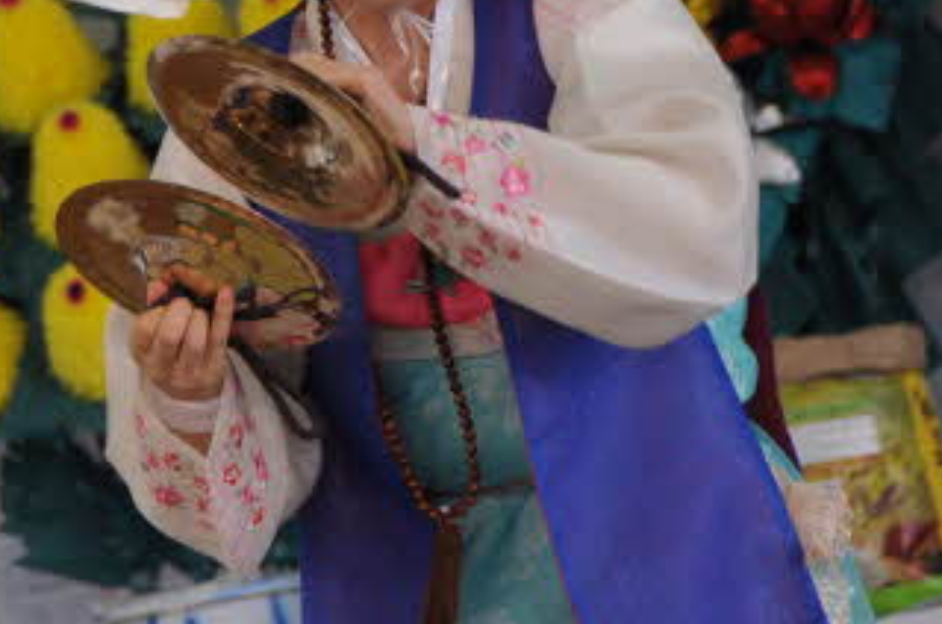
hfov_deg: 6.1
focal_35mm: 338
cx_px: 59
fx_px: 8827
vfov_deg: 4.0
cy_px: -96
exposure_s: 1/160
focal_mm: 120
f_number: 5.6
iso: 1000
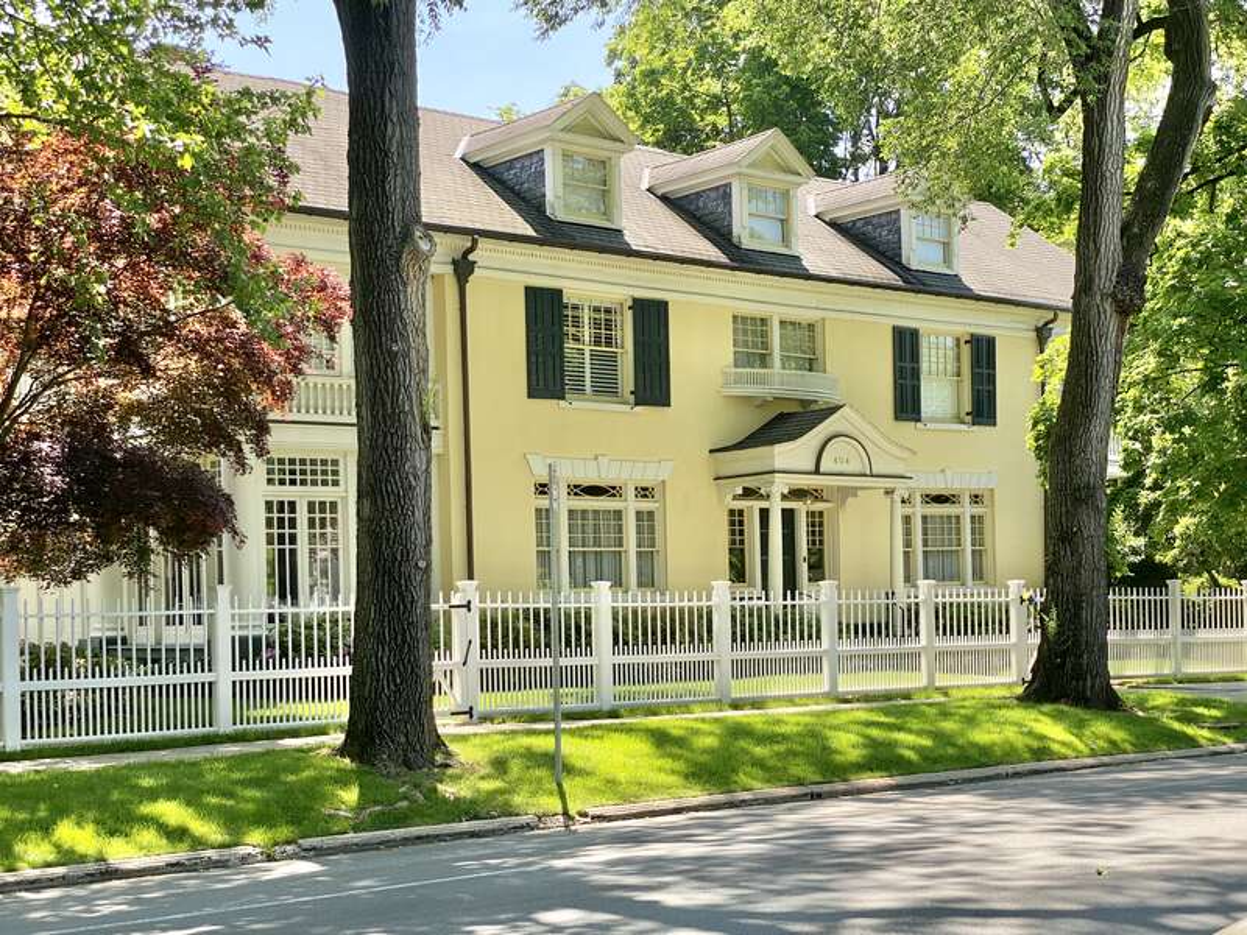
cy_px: 468
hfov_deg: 36.8
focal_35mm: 52
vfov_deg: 28.0
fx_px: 1873
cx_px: 624
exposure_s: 1/316
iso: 20
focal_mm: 6
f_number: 2
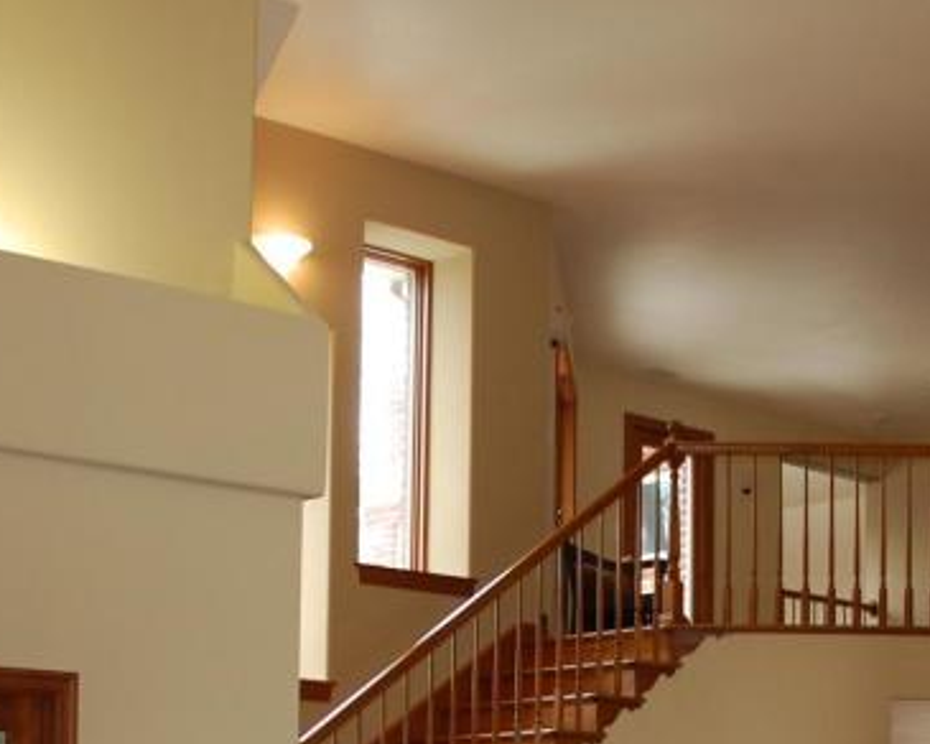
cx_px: 496
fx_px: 2450
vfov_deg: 16.7
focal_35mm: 89
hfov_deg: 21.5
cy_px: 833
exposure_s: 1/60
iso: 400
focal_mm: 20
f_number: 3.8
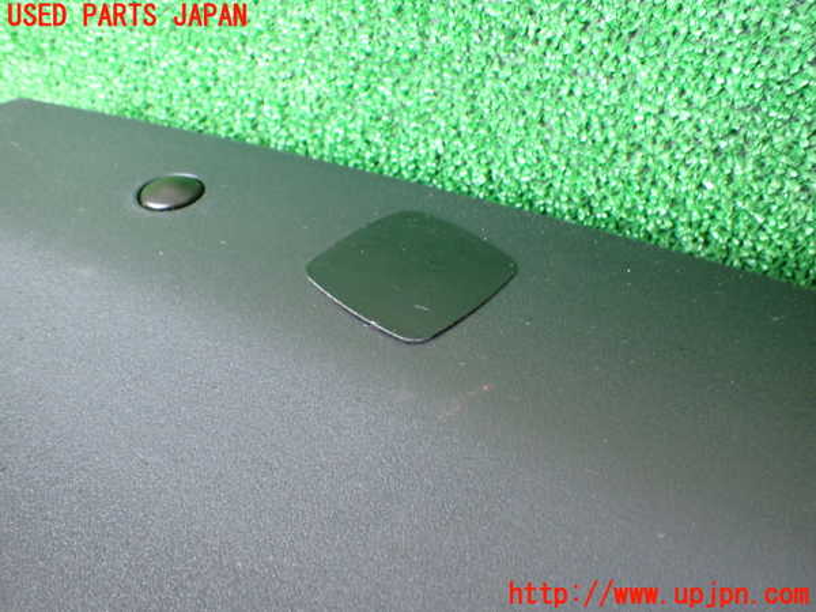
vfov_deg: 46.8
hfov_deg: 60.0
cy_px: 306
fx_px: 707
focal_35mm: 30
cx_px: 408
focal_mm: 5.4
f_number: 2.3
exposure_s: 1/50
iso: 800
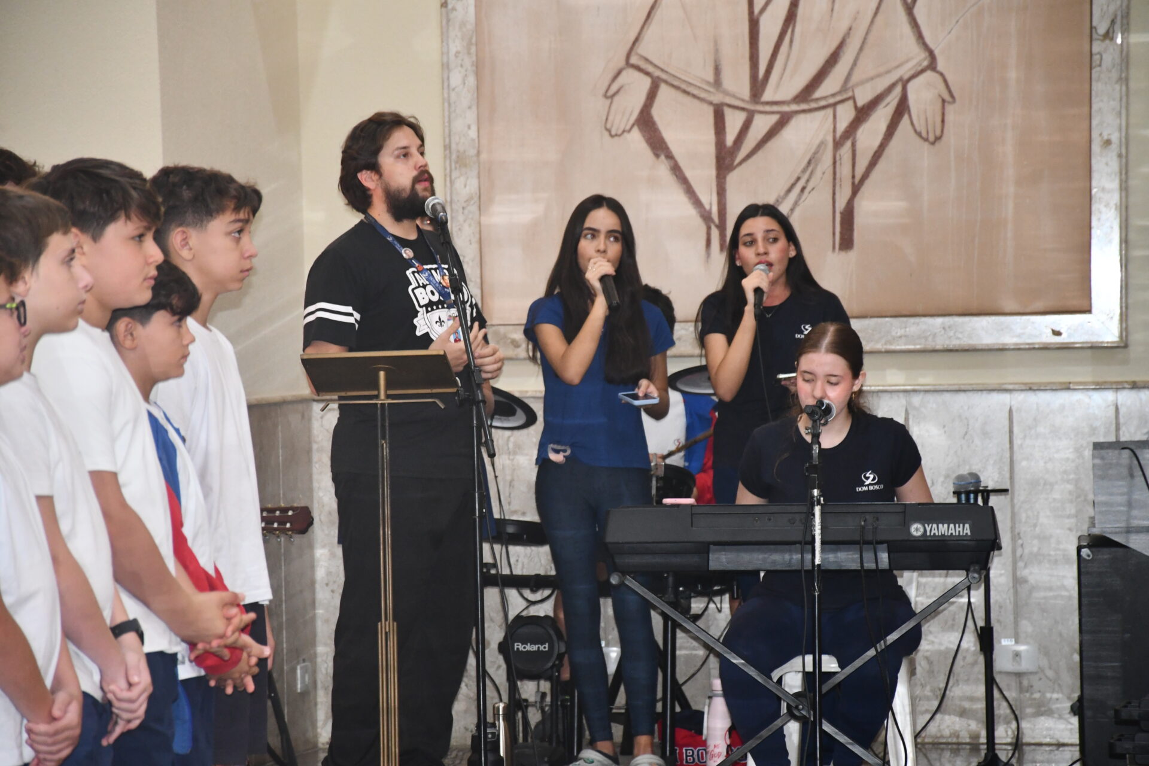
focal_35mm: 174
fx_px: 5553
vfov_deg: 7.9
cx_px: 574
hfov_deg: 11.8
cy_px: 383
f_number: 5.6
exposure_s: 1/60
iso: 2000
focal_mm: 116
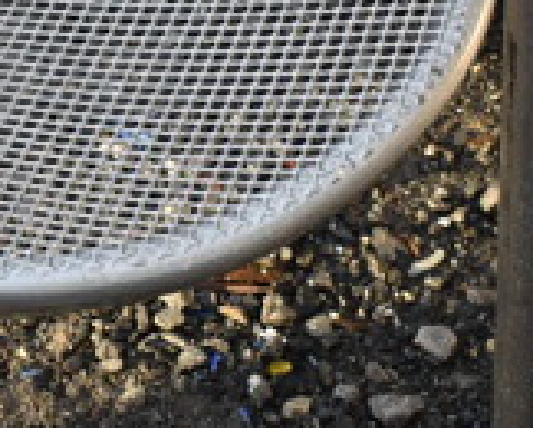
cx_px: -188
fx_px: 2259
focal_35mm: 143
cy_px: -58
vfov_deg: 10.7
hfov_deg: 12.9
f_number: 5.6
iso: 200
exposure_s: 1/125
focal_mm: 18
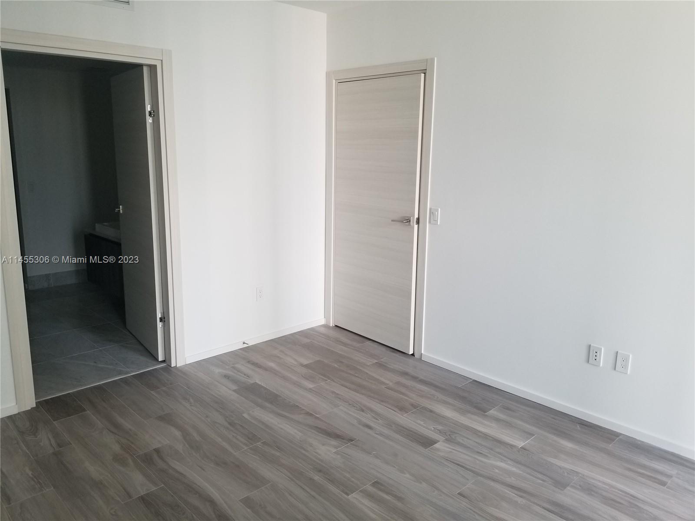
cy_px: 260
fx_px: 522
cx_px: 348
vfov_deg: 53.1
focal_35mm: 26
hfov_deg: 67.3
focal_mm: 4.25
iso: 64
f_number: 1.7
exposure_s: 1/60
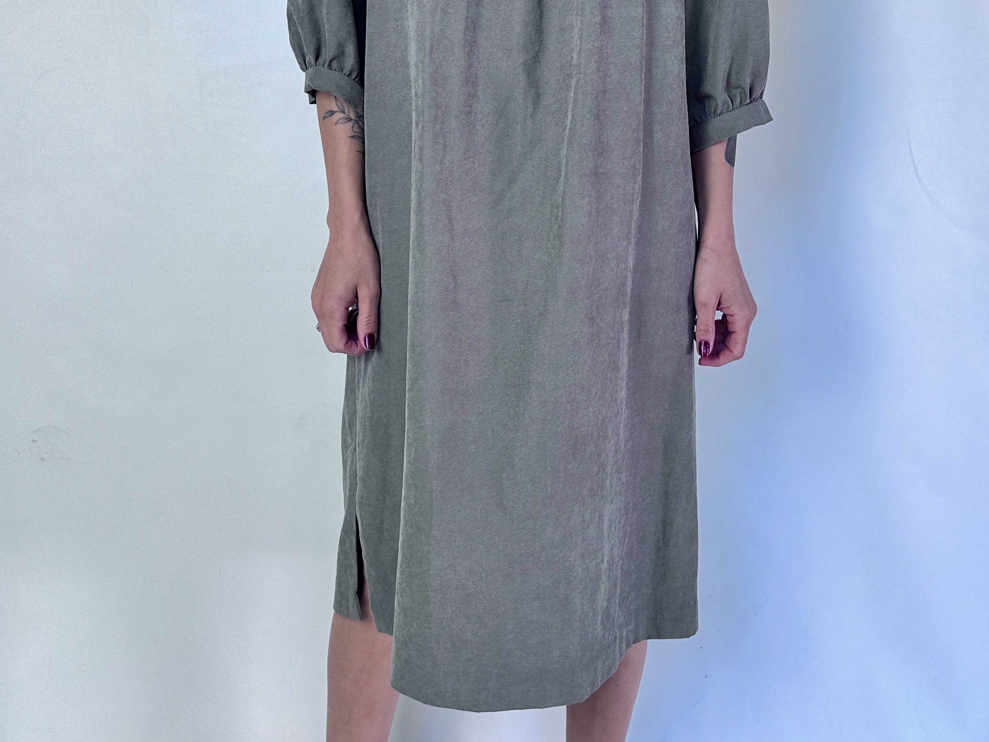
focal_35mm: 33
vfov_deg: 42.9
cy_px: 332
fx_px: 943
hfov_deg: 55.3
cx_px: 510
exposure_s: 1/333
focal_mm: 6.86
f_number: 1.78
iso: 80
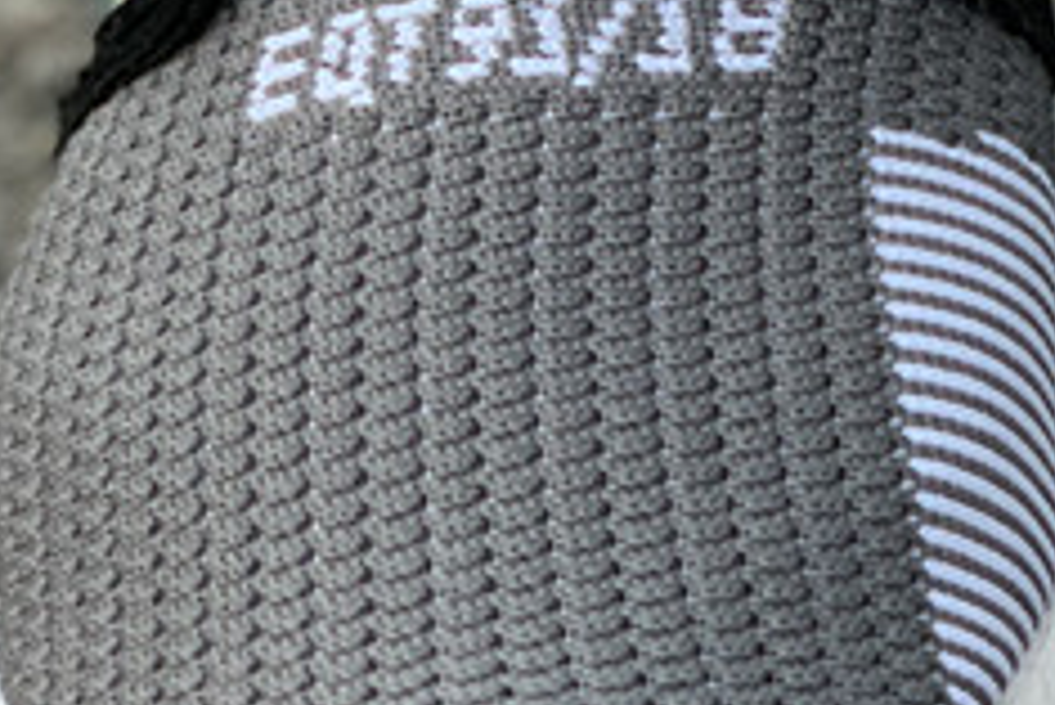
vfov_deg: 6.6
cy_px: -25
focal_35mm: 207
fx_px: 6070
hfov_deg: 9.7
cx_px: 1387
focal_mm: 6
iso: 125
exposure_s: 1/76
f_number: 2.4
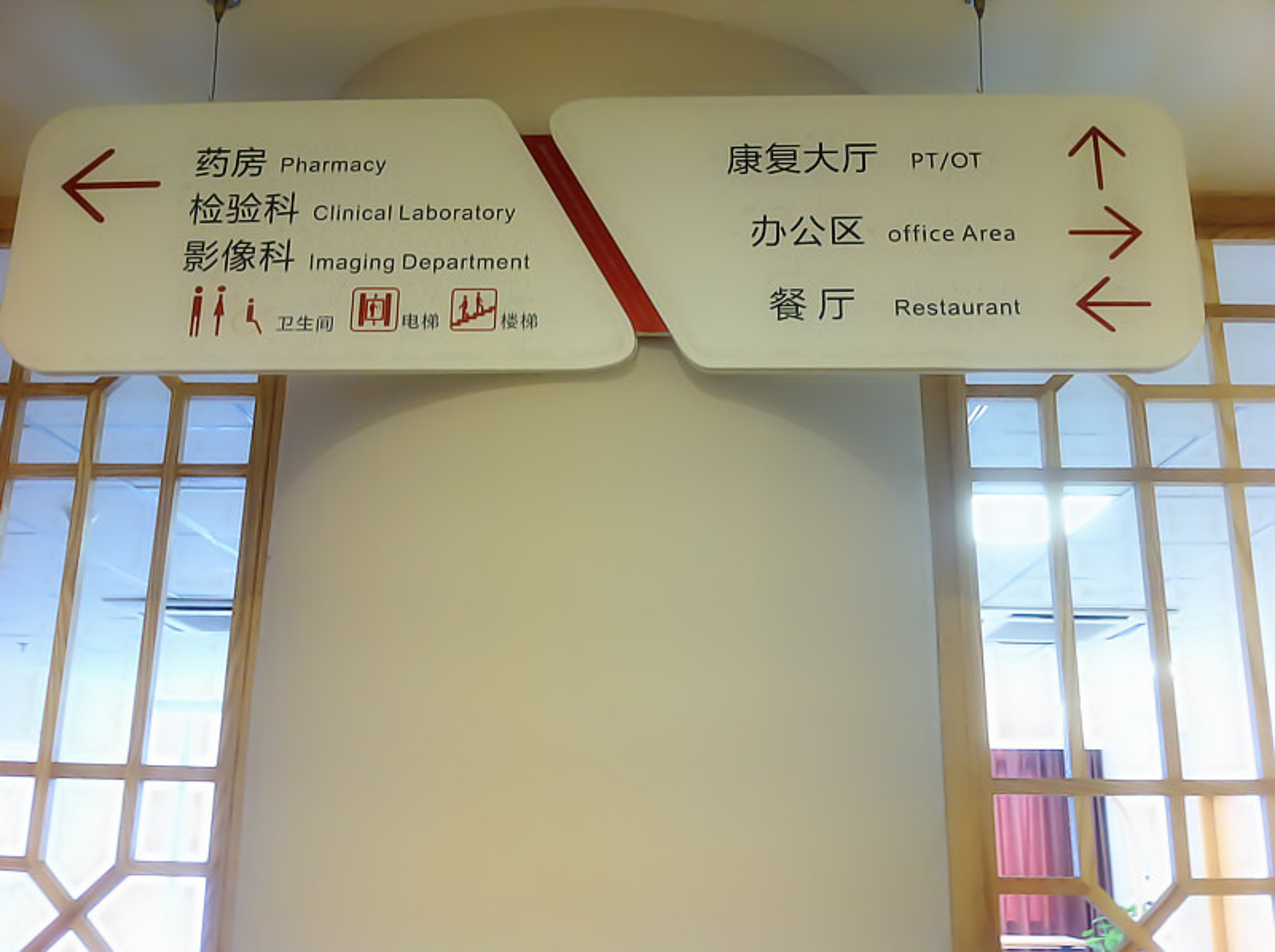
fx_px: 1287
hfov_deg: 52.7
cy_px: 476
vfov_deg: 40.6
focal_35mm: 35
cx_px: 638
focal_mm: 3.85
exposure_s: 1/15
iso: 125
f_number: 2.8
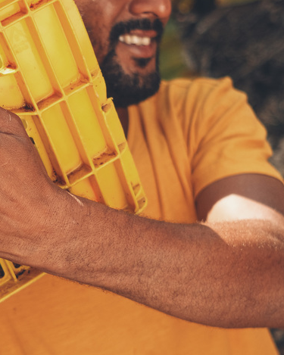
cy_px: 181
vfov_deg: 22.7
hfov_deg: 18.0
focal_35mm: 84
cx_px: 21
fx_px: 883
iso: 400
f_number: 2
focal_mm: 23
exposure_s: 1/3200
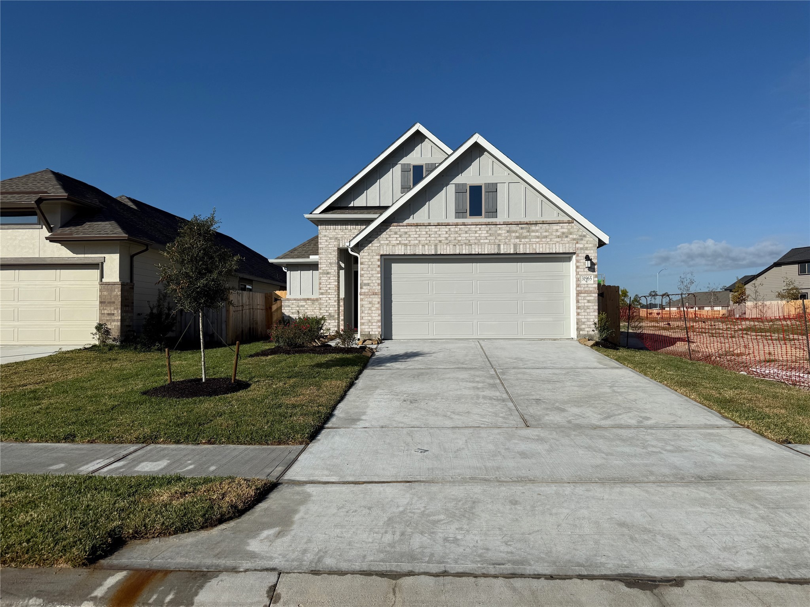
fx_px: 562
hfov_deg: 71.6
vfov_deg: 56.8
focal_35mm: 24
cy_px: 304
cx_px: 405
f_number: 1.78
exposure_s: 1/10309
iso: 80
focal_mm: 6.76
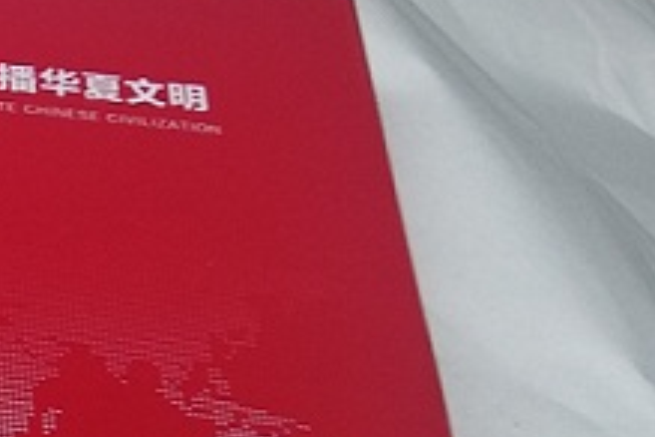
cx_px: -479
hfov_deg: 16.7
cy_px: 468
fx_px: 1892
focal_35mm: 104
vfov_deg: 12.9
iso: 160
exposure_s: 1/50
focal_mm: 3.81
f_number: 2.2
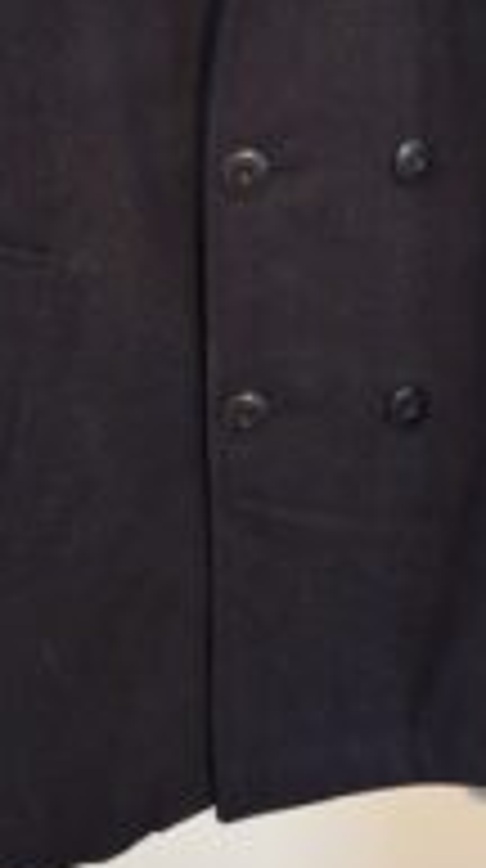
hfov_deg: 22.8
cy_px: 99
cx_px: 351
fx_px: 1196
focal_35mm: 52
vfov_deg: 37.5
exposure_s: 1/17
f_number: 1.8
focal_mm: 5.54
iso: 1250
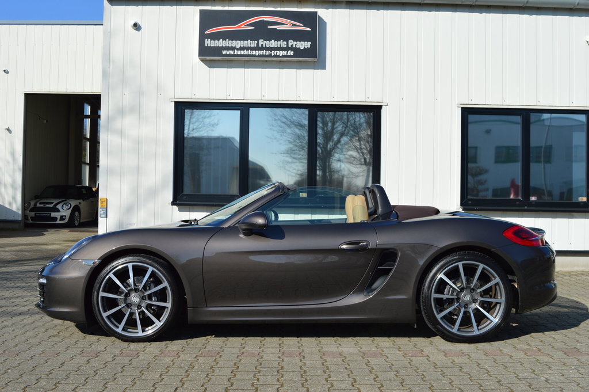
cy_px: 196
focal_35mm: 38
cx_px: 294
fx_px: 613
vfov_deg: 35.4
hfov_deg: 51.3
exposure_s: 1/320
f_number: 9
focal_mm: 25
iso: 100
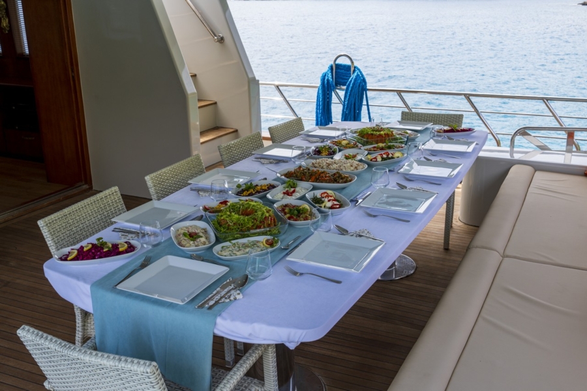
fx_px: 587
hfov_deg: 53.1
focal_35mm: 36
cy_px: 196
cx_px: 294
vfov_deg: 36.9
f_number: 5.6
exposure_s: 1/125
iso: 100
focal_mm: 24
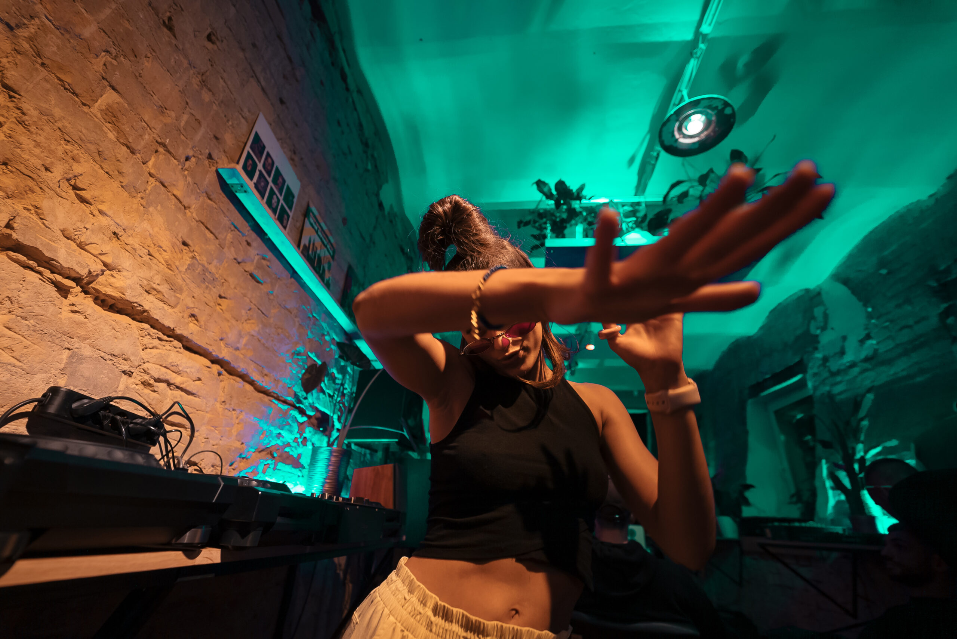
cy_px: 320
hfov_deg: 104.2
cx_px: 478
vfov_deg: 81.3
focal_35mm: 14
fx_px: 372
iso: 640
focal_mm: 14
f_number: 2.8
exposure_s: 1/125
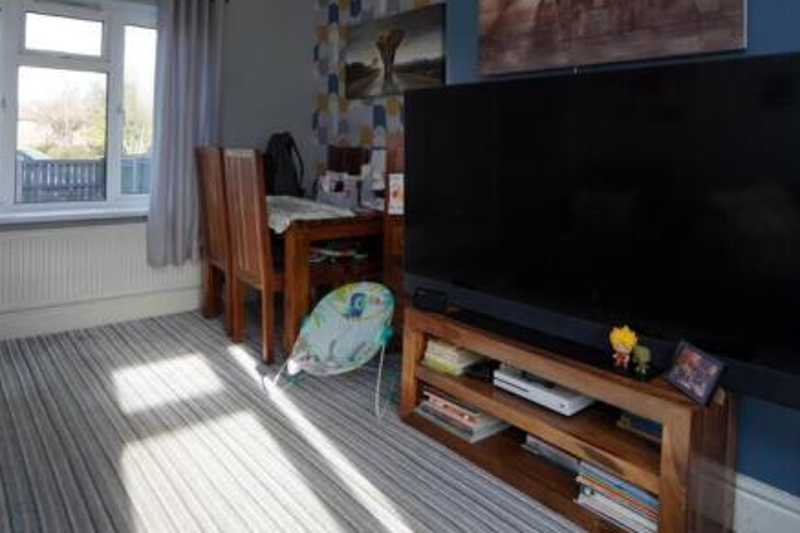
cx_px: 339
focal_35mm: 24
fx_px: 533
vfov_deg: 51.1
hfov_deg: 73.3
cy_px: 142
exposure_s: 1/125
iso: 400
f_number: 8
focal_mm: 16
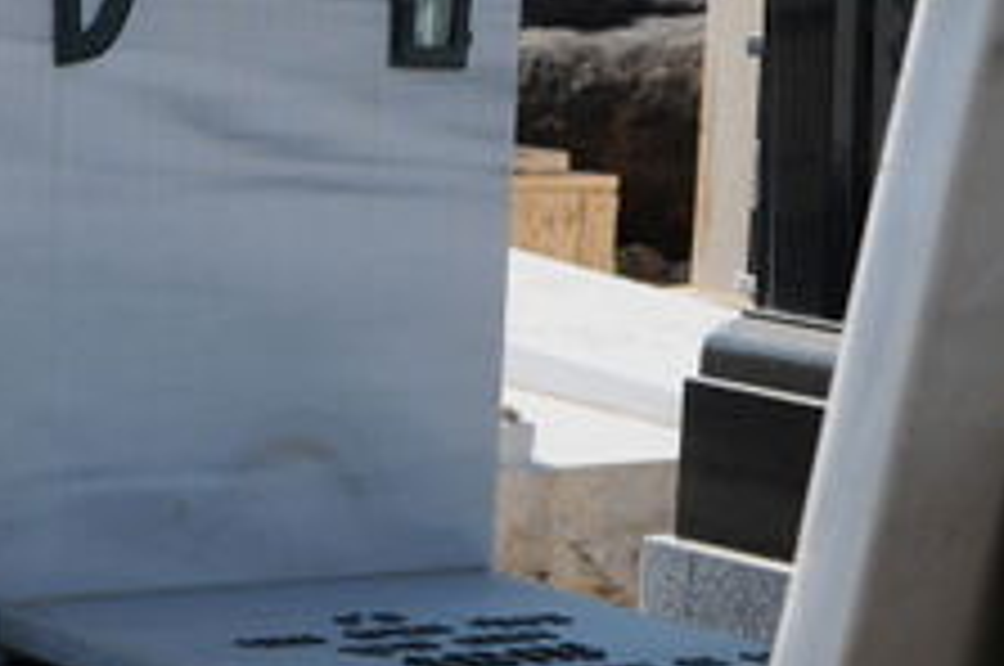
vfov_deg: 8.0
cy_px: 436
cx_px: -23
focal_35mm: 172
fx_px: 4790
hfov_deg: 11.8
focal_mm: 32
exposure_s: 1/1600
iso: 200
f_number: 4
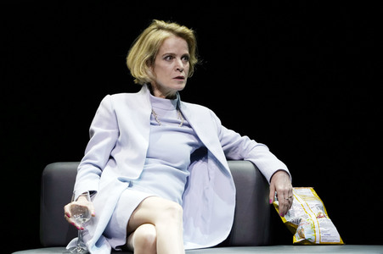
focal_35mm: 376
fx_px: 3997
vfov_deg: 3.7
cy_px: 127
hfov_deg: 5.5
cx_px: 192
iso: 4000
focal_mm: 376
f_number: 6.3
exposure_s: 1/160
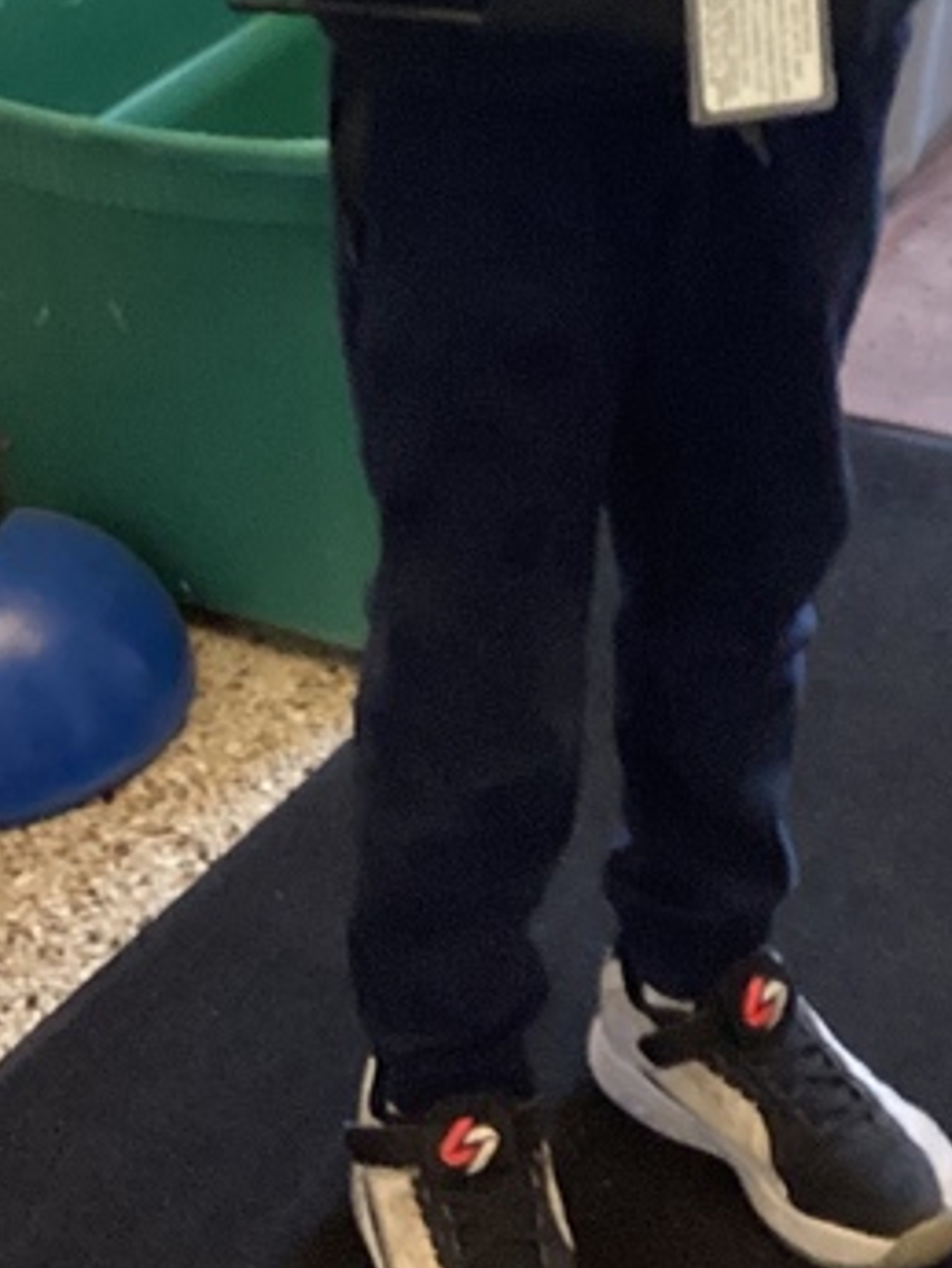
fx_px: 3371
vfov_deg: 19.8
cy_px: -316
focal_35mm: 92
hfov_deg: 16.0
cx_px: 691
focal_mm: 3.3
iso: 320
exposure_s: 1/50
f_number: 2.4
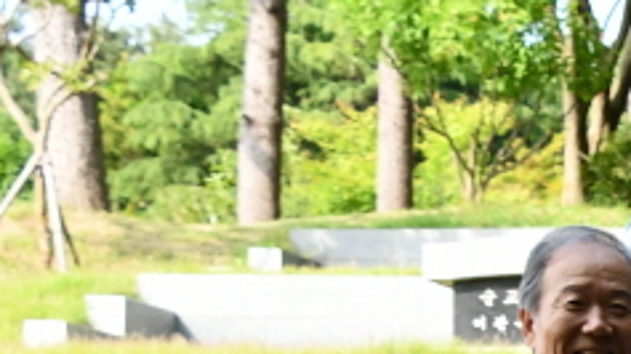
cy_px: 644
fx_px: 2776
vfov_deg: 7.1
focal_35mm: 166
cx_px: 1100
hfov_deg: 12.0
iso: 800
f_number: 8
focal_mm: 24
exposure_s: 1/400
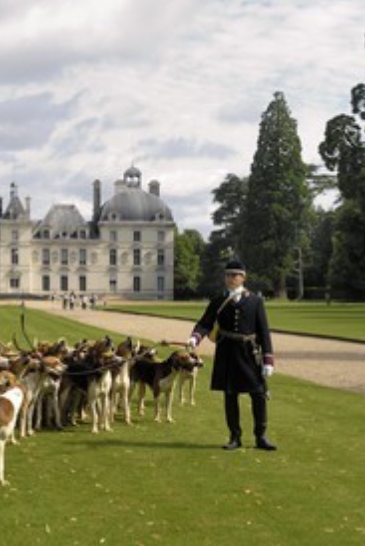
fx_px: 1048
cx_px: -29
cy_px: 269
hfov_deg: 19.0
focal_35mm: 69
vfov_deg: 29.2
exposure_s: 1/320
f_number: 5.6
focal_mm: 30
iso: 100
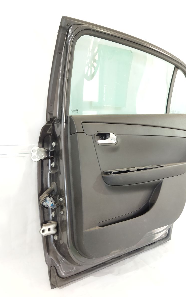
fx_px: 235
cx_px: 84
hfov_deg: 43.1
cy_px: 148
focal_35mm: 29
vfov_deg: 64.6
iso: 313
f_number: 1.79
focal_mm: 4.71
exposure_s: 1/50
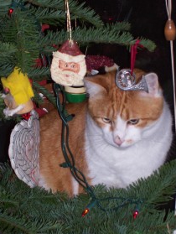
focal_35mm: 146
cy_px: 114
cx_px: 74
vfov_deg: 13.5
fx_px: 987
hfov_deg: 10.2
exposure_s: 1/157
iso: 140
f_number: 4.6
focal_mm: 16.8
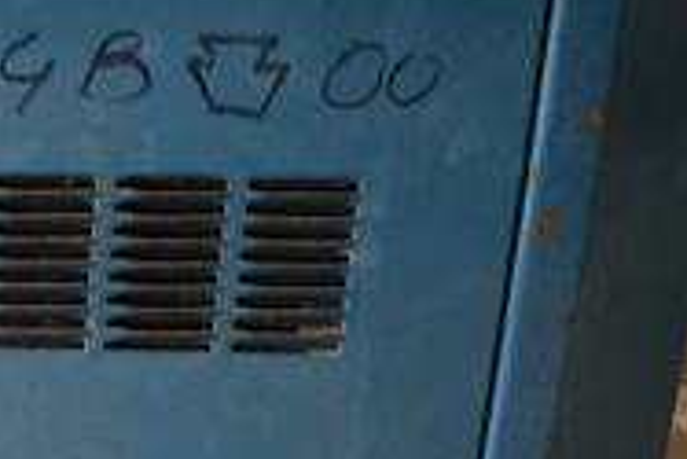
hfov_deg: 20.3
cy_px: 602
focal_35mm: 88
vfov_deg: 14.9
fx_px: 1681
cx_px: -298
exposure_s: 1/125
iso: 900
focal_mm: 18
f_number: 3.5
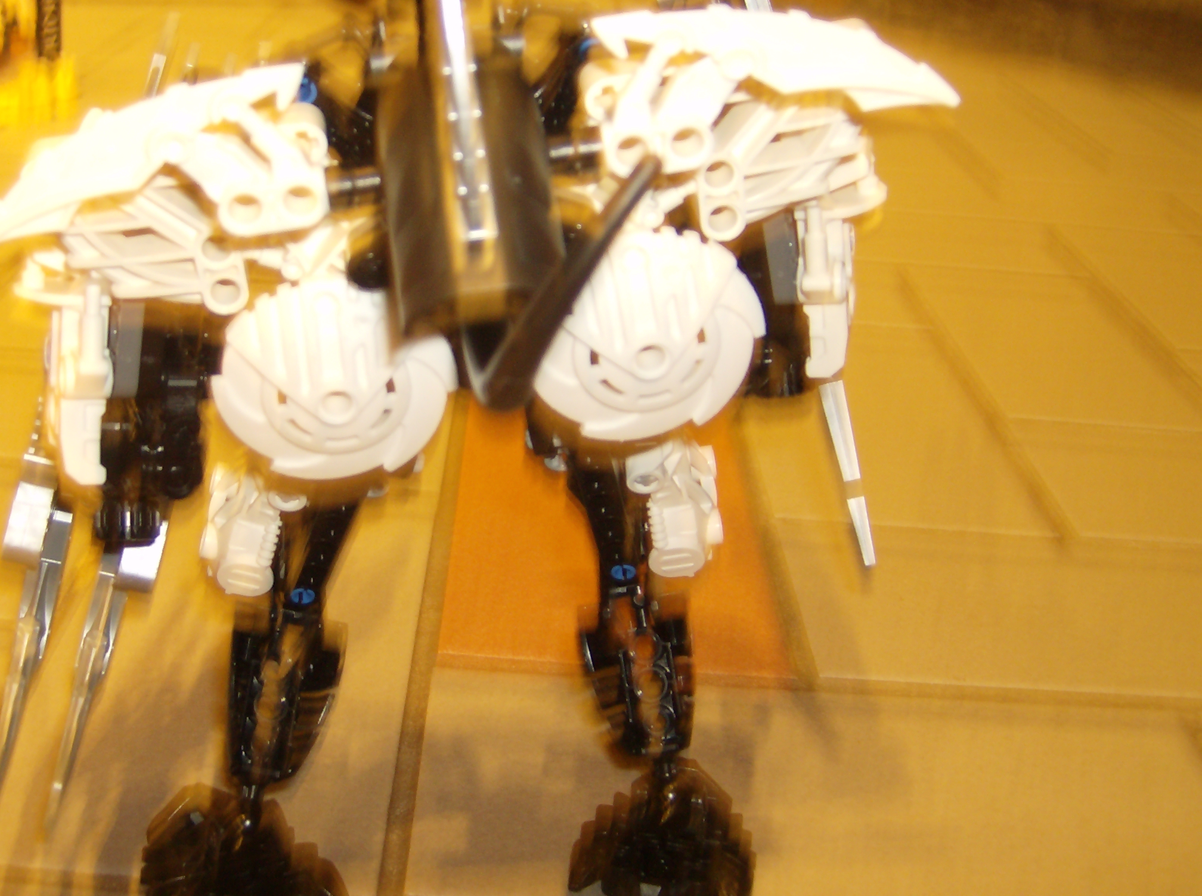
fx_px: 1594
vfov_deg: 31.4
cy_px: 398
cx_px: 459
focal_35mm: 46
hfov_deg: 41.1
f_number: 2.8
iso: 100
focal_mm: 6
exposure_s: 1/1.18
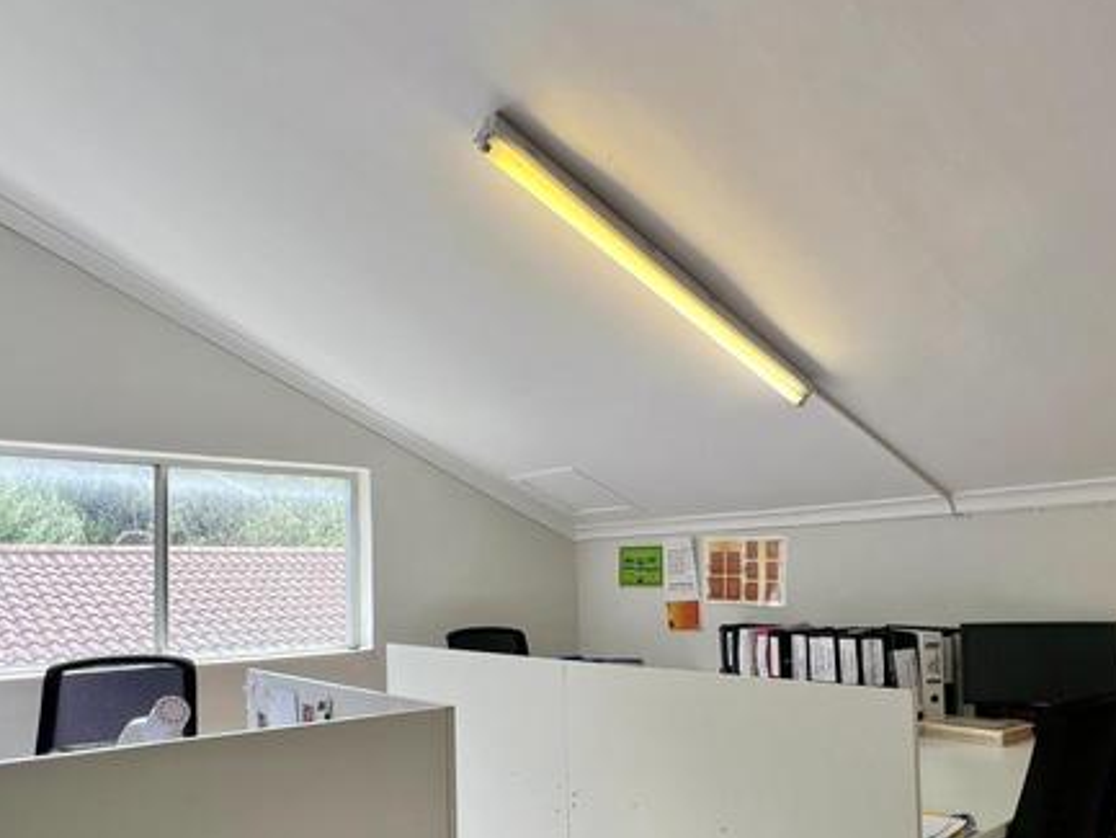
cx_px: 510
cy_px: 552
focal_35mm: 24
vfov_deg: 55.8
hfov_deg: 71.4
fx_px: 774
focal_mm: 1.57
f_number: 1.8
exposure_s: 1/105
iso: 32
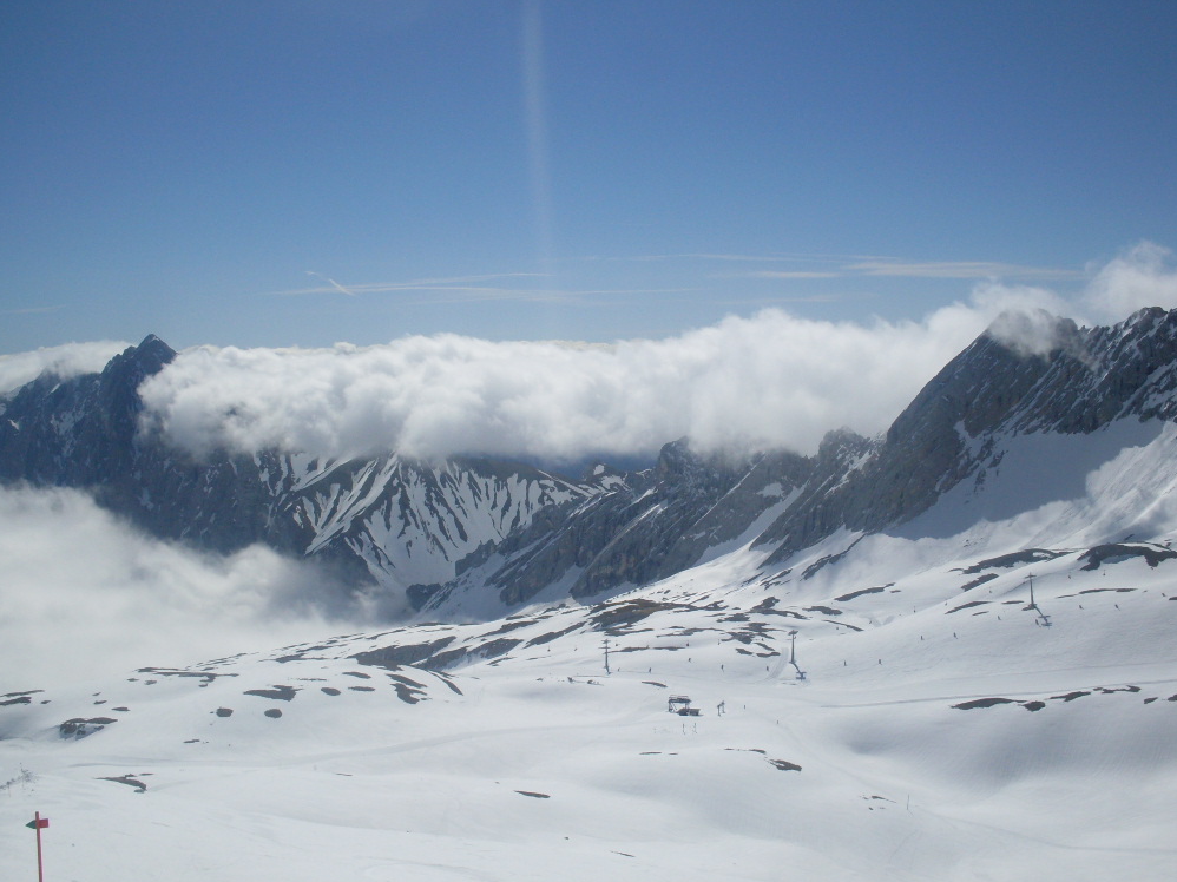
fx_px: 1326
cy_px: 441
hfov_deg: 47.9
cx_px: 576
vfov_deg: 36.8
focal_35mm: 39
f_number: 8.4
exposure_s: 1/1000
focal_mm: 6.3
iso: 80
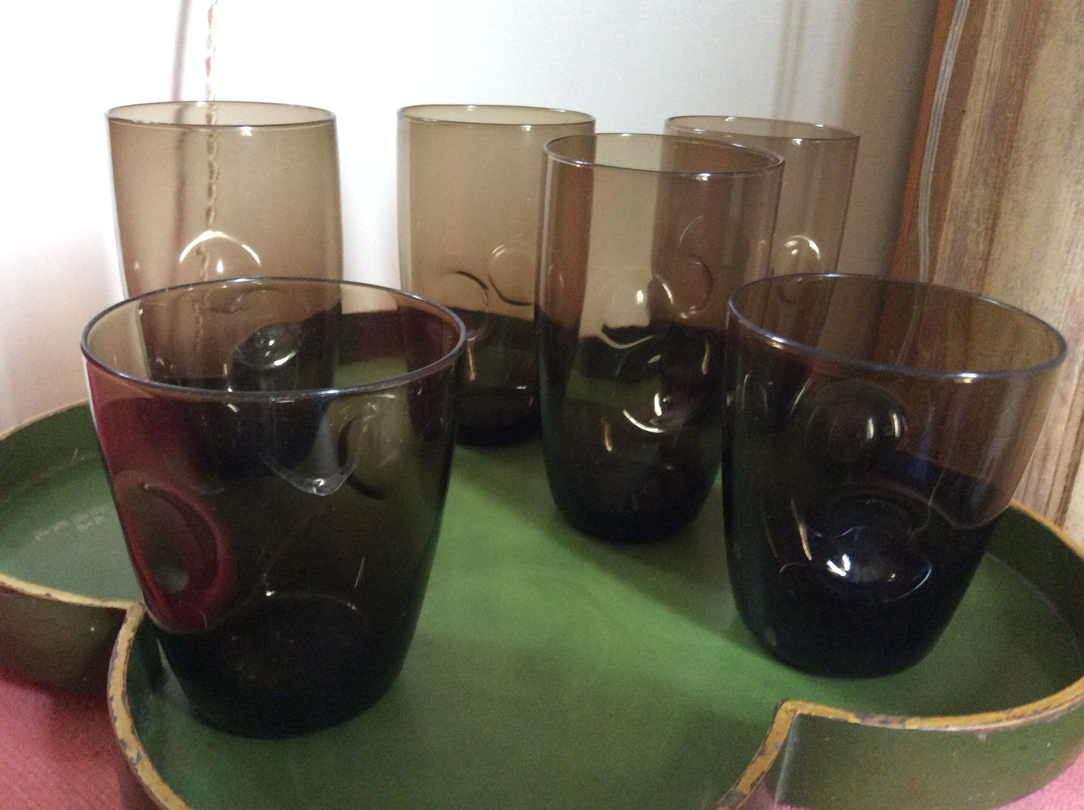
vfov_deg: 44.1
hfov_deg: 56.9
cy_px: 405
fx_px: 1001
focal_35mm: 32
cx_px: 542
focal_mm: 3.3
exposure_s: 1/17
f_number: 2.4
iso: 320
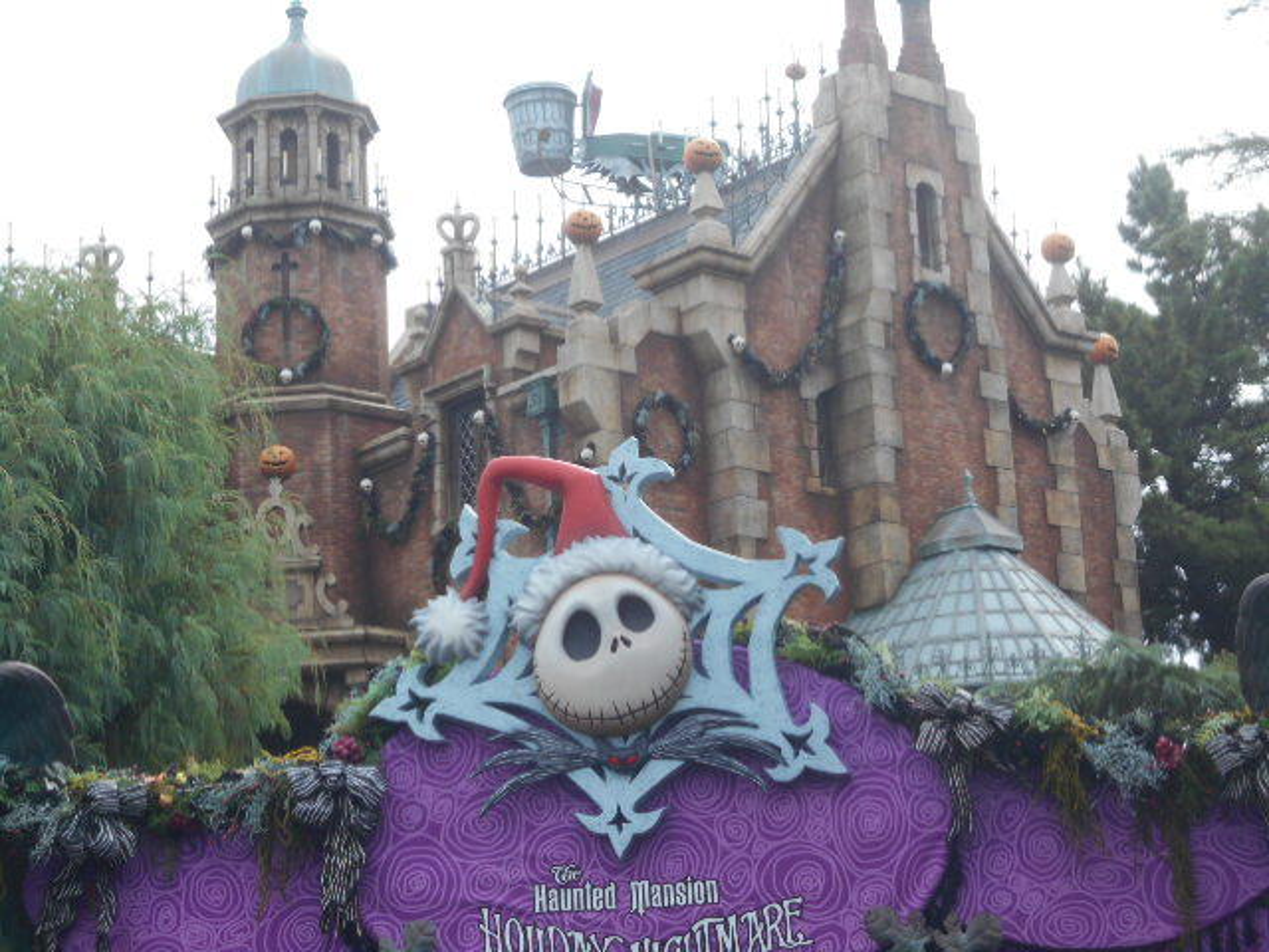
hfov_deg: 22.8
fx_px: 3153
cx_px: 634
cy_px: 476
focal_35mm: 86
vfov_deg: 17.2
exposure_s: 1/250
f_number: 6.3
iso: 125
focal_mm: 15.4
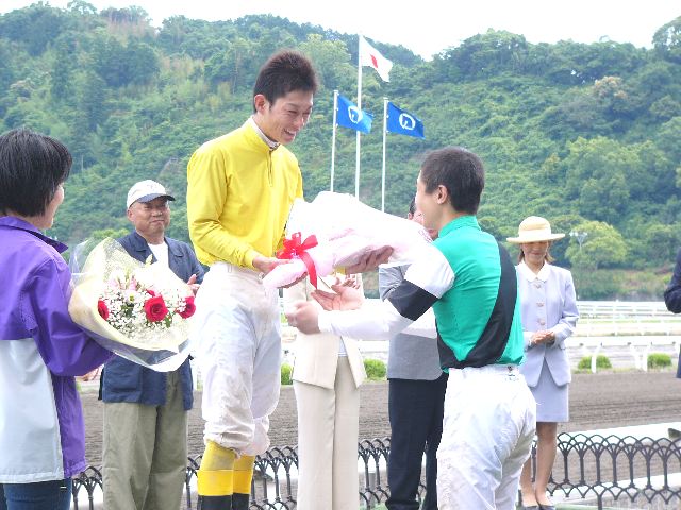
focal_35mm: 113
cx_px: 340
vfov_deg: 13.1
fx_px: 2223
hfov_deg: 17.4
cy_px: 255
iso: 50
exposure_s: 1/125
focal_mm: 18.8
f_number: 4
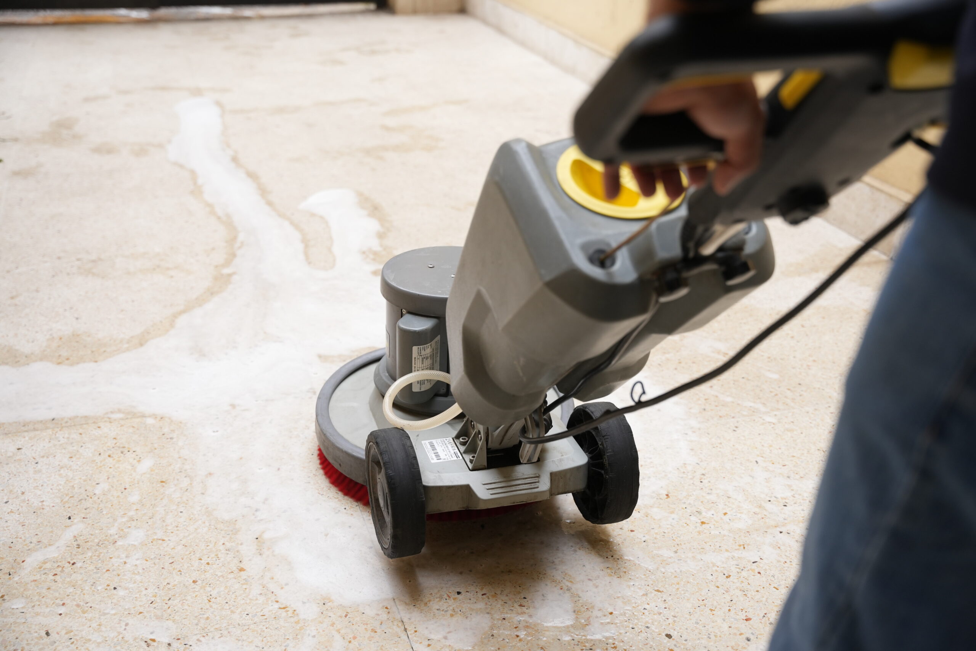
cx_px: 488
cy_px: 326
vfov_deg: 33.1
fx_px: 1095
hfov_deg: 48.0
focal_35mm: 40
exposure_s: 1/400
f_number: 3.5
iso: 400
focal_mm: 40.4
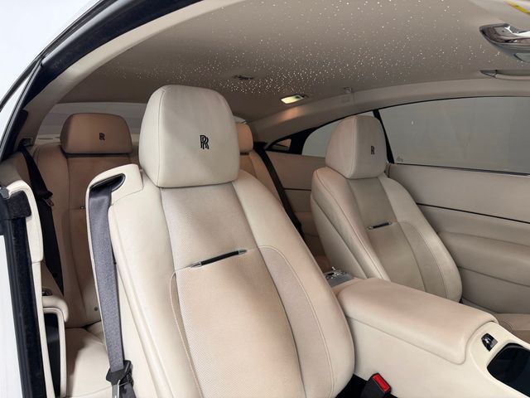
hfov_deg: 71.6
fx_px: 367
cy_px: 199
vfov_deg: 56.8
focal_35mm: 24
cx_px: 265
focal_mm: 6.76
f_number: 1.78
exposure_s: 1/120
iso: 160
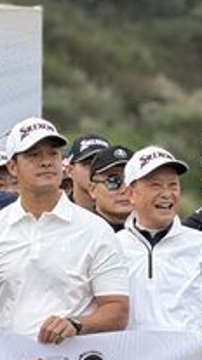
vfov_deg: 6.8
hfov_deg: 3.8
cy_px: 198
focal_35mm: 316
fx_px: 3018
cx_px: 10
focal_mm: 16.89
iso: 50
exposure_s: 1/271
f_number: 2.8
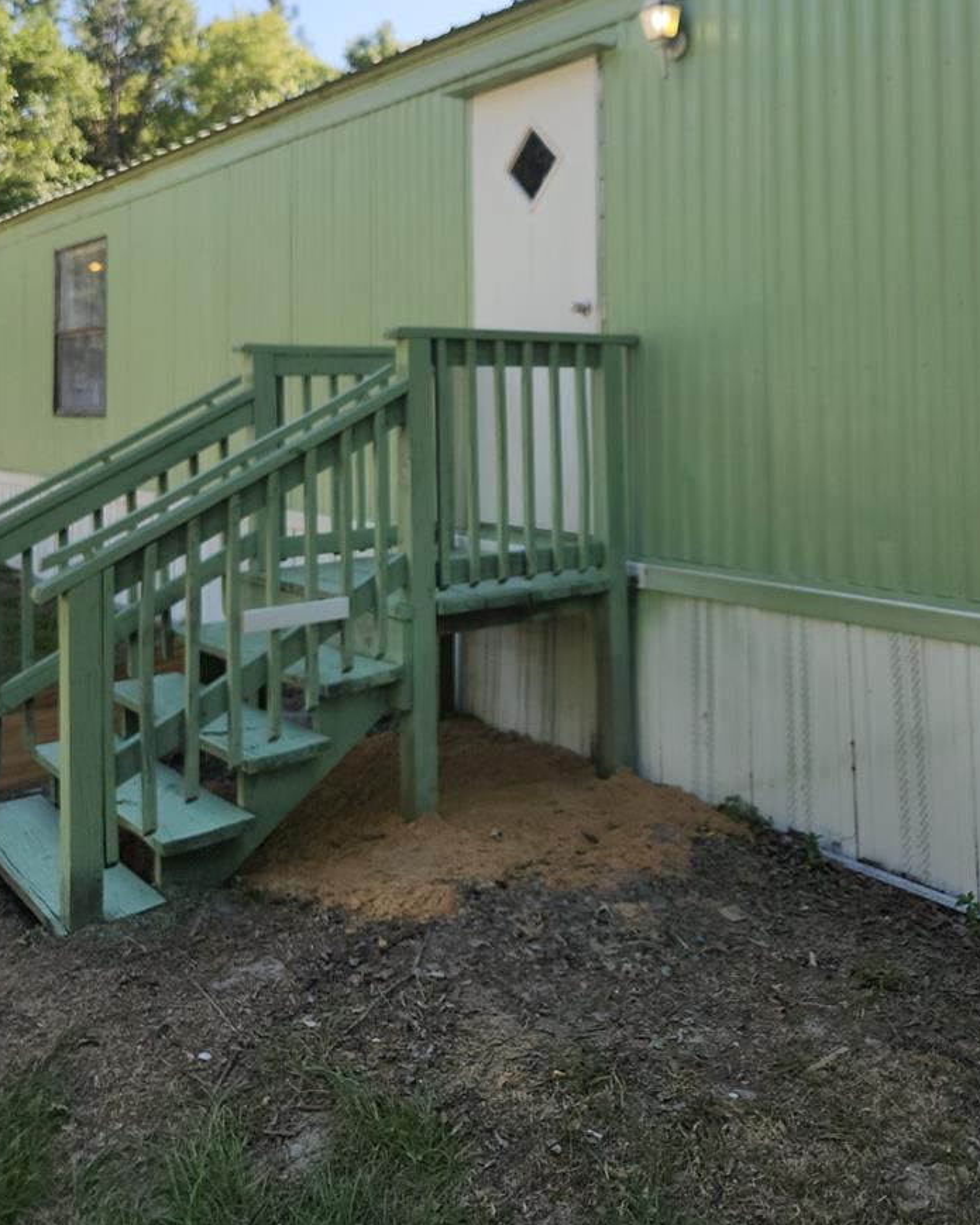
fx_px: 1124
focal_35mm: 31
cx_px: 506
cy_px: 383
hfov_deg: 47.1
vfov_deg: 55.7
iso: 20
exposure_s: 1/682
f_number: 1.8
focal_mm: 5.4
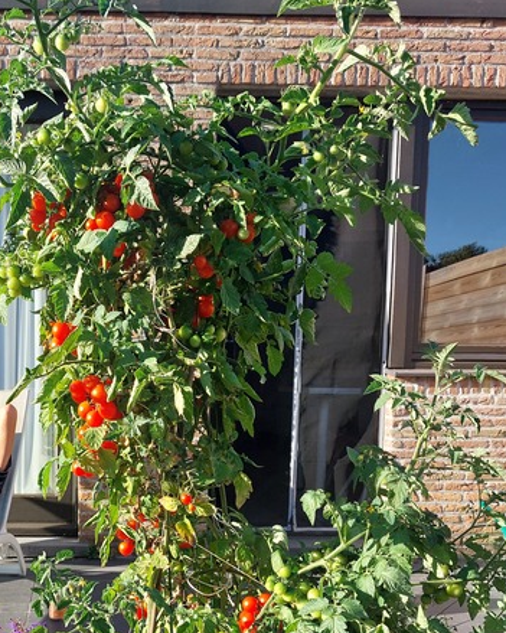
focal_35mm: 41
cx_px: 110
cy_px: 464
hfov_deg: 35.4
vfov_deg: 43.5
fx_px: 768
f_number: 1.8
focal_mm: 5.23
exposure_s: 1/385
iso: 25
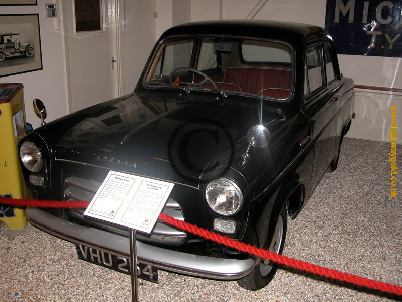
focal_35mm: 37
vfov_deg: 38.7
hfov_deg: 50.1
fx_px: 430
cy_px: 151
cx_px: 201
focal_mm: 9.5
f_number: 2.8
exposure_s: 1/60
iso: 100
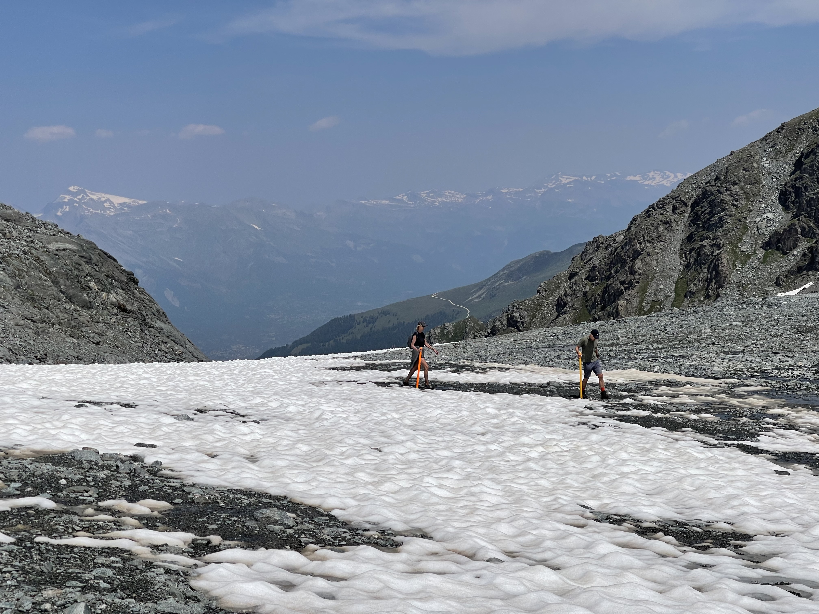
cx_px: 410
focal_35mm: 64
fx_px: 1514
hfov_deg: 30.3
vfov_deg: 22.9
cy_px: 307
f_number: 2.2
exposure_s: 1/3425
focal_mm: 7.5
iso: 20
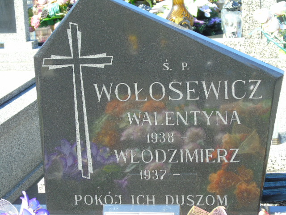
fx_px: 892
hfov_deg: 18.2
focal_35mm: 108
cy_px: 108
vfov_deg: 13.7
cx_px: 143
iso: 80
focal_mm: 19
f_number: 4.4
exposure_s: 1/100
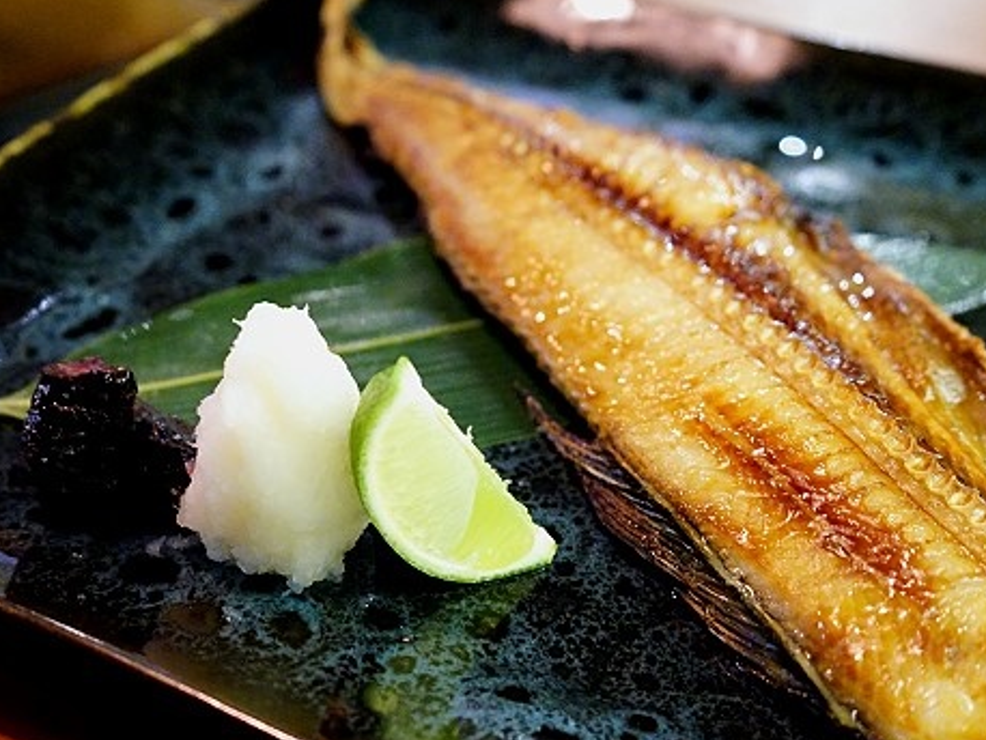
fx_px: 1339
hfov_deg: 40.4
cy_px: 464
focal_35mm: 47
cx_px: 463
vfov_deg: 30.8
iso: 6400
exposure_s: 1/15
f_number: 3.5
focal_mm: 28
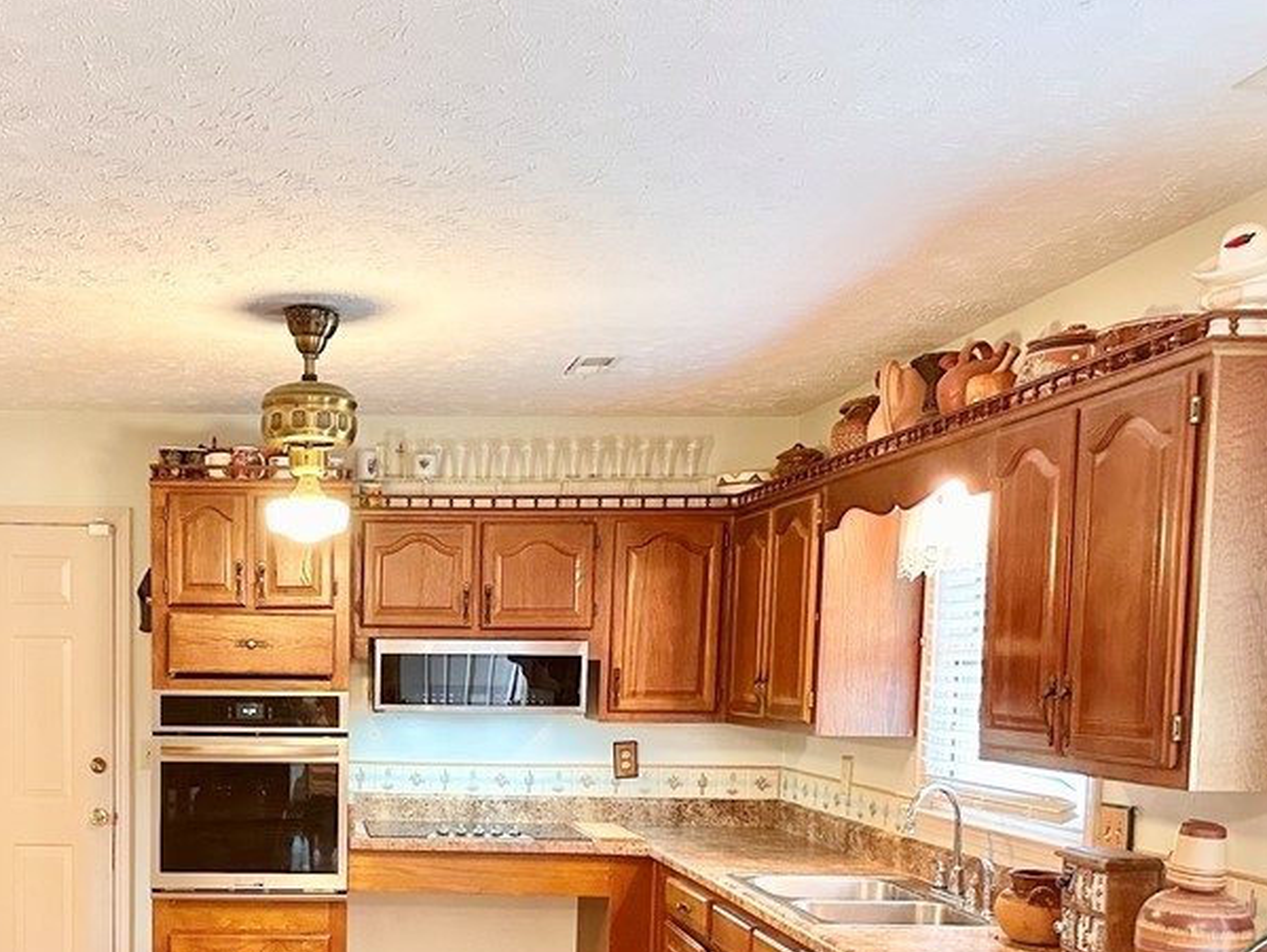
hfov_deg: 44.1
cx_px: 298
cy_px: 779
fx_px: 1502
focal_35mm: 41
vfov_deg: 34.0
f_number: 1.78
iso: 500
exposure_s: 1/60
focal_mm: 6.86
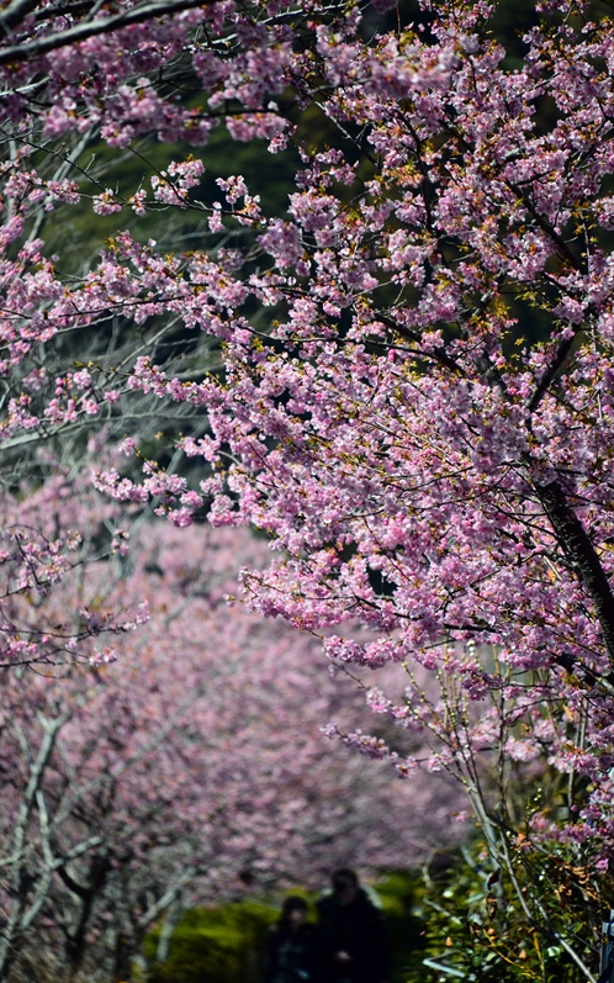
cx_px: 300
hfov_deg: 4.3
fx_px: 8221
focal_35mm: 307
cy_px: 492
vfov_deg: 6.8
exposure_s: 1/2000
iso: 400
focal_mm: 300
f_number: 5.6
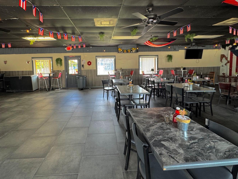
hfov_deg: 90.8
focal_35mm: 17
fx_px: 117
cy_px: 74
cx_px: 108
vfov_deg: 74.1
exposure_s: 1/120
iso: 160
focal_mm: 2.22
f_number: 2.2
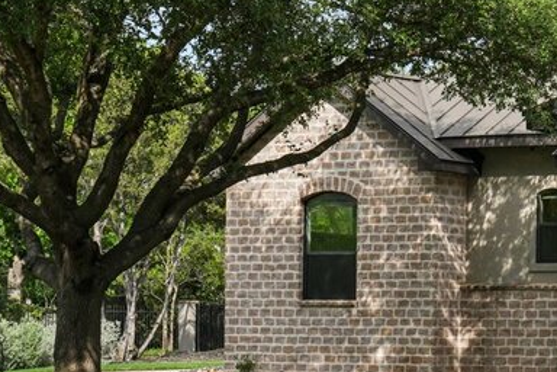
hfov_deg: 13.8
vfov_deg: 10.1
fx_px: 2089
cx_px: 950
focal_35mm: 135
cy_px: 328
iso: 200
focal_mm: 32
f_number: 8
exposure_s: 1/350
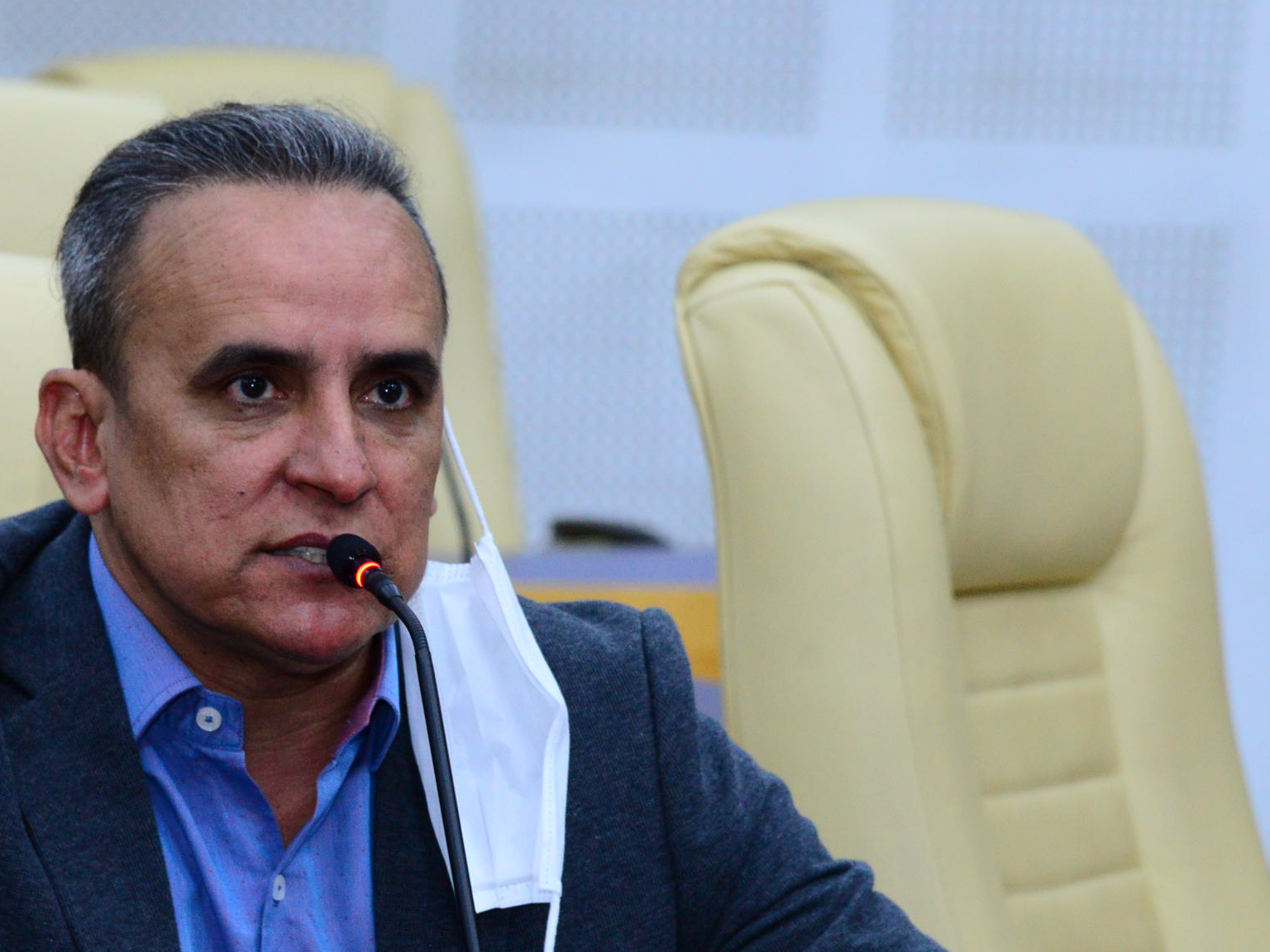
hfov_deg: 8.8
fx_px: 8292
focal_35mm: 226
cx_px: 453
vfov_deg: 6.6
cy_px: 687
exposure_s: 1/60
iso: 2500
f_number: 6.3
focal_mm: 120
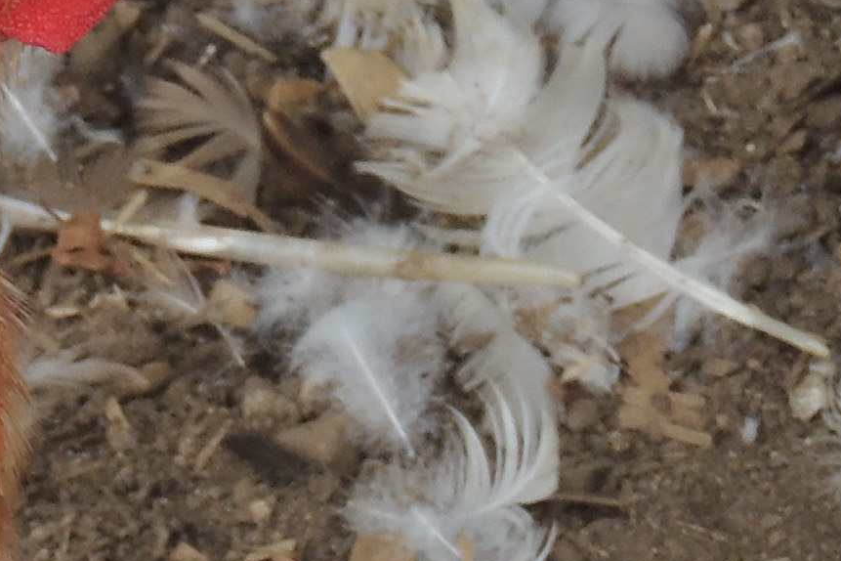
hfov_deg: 4.3
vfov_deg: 2.9
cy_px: 417
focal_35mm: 473
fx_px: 11049
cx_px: -379
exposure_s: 1/200
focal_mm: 15.1
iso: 100
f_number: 4
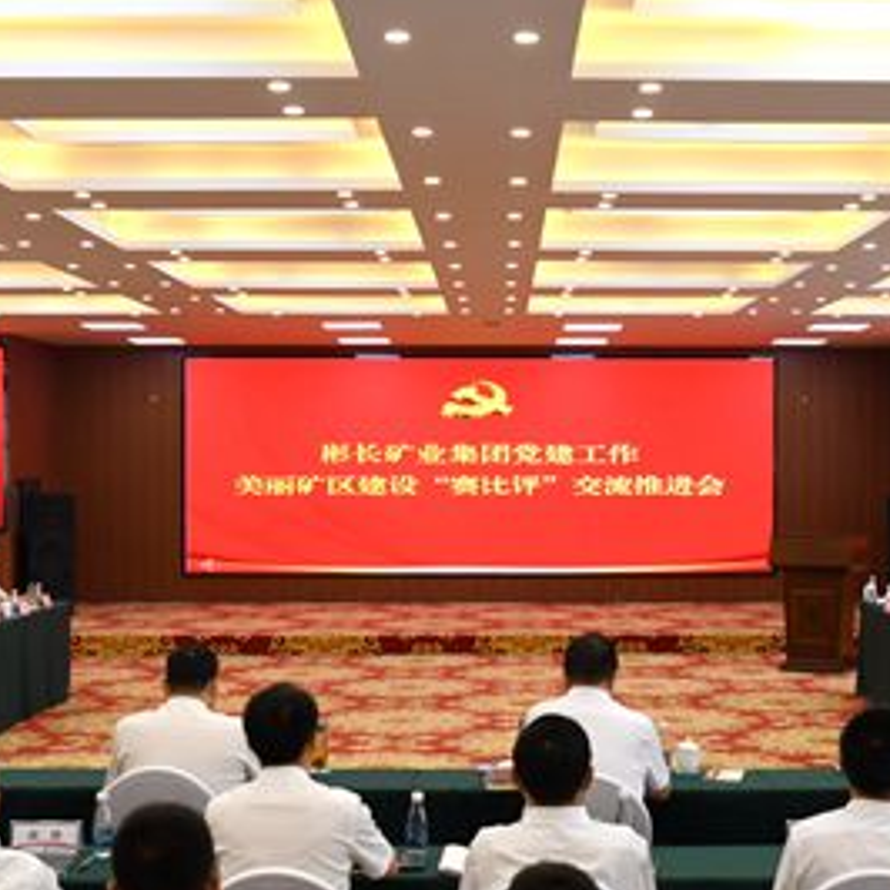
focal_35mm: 46
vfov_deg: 36.4
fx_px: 1338
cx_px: 478
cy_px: 606
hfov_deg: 36.8
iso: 800
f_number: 6.3
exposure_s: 1/160
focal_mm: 24
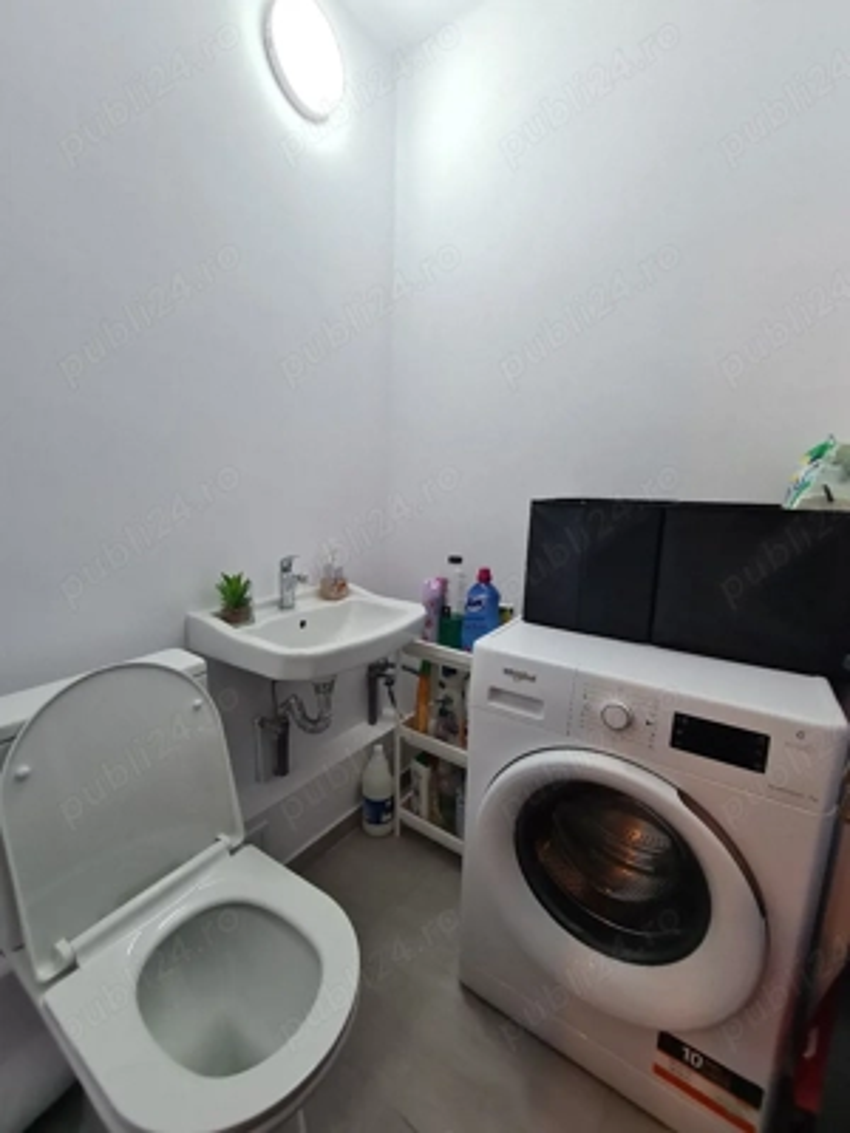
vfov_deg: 106.2
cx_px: 425
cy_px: 566
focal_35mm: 13
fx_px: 426
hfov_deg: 89.9
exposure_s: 1/100
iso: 100
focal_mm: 2.2
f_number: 2.2
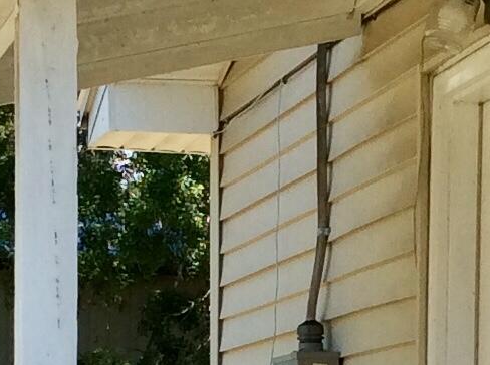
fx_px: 2402
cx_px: 241
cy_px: 585
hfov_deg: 11.6
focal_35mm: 170
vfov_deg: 8.5
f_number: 2.4
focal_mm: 3.3
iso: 32
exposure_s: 1/681
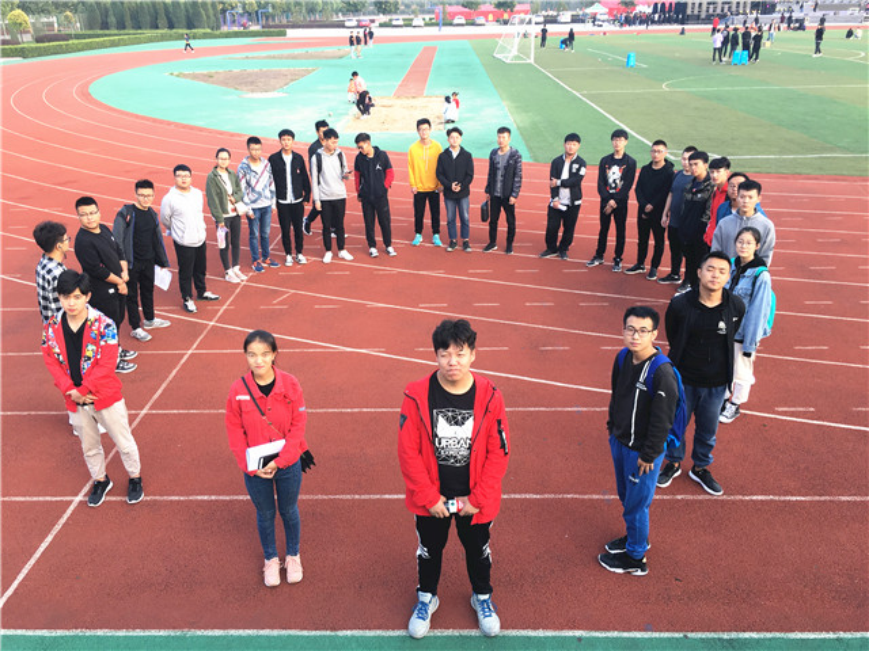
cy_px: 326
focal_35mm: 29
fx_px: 728
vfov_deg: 48.2
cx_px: 434
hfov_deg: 61.7
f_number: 2.2
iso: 25
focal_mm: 4.15
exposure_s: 1/101
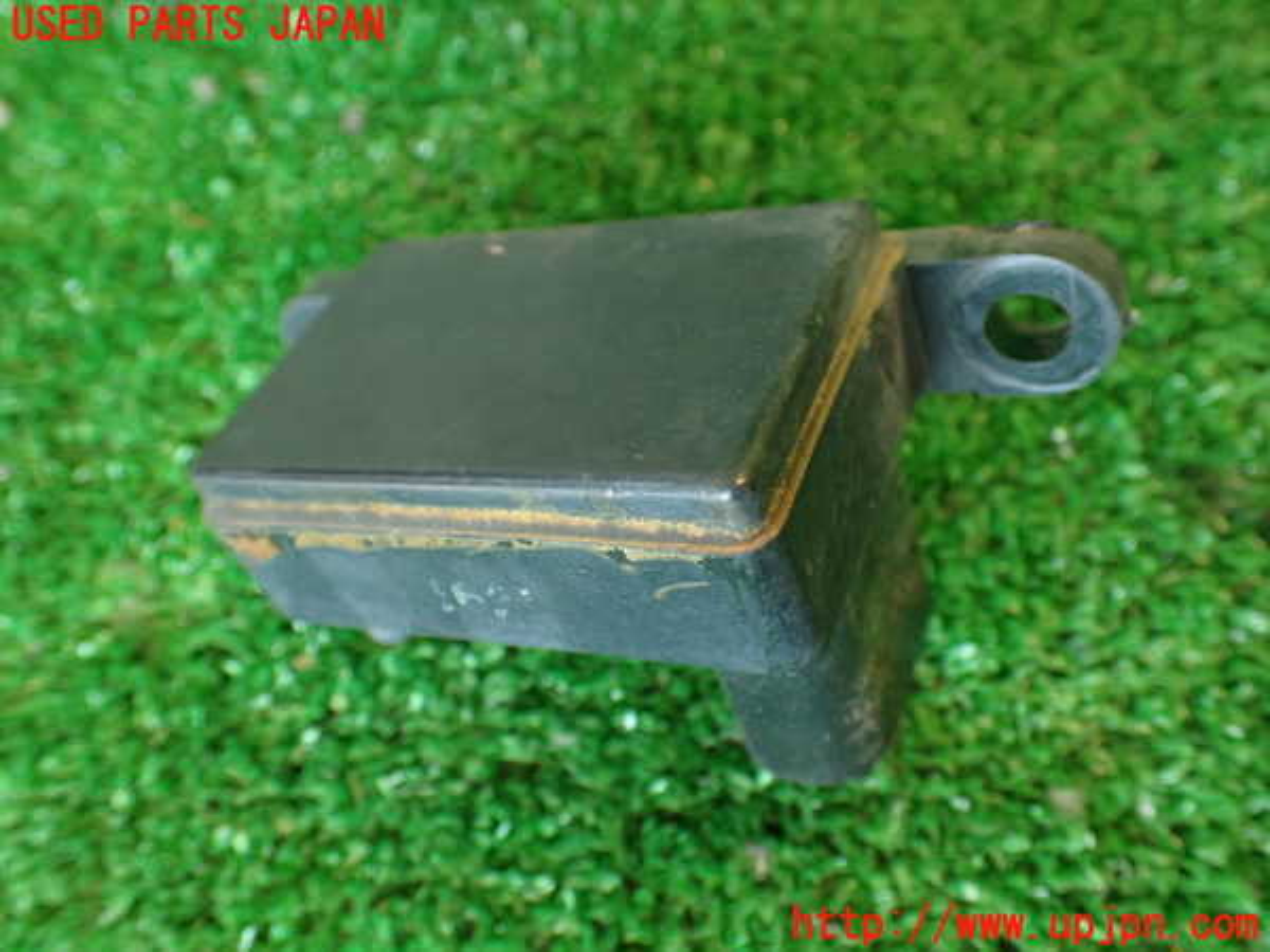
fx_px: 1174
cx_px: 635
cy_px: 476
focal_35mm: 32
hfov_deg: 56.8
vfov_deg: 44.2
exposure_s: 1/30
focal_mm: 5.79
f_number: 2.4
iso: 250
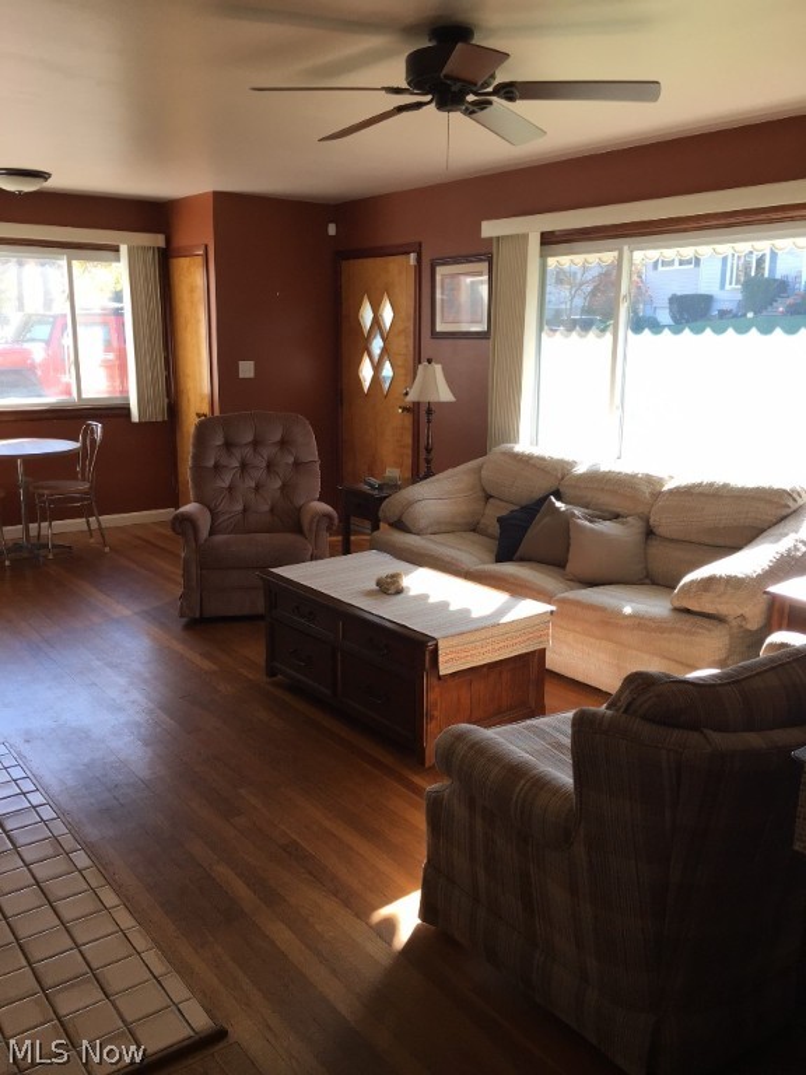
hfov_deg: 48.2
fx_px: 900
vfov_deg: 61.7
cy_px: 538
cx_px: 403
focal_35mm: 29
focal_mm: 4.15
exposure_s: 1/120
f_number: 2.2
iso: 40
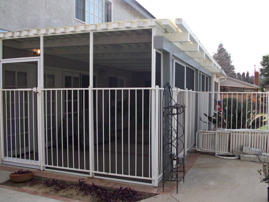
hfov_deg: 54.0
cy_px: 101
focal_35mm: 34
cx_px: 134
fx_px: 264
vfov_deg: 41.8
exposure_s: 1/362
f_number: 2.8
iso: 64
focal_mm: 5.7
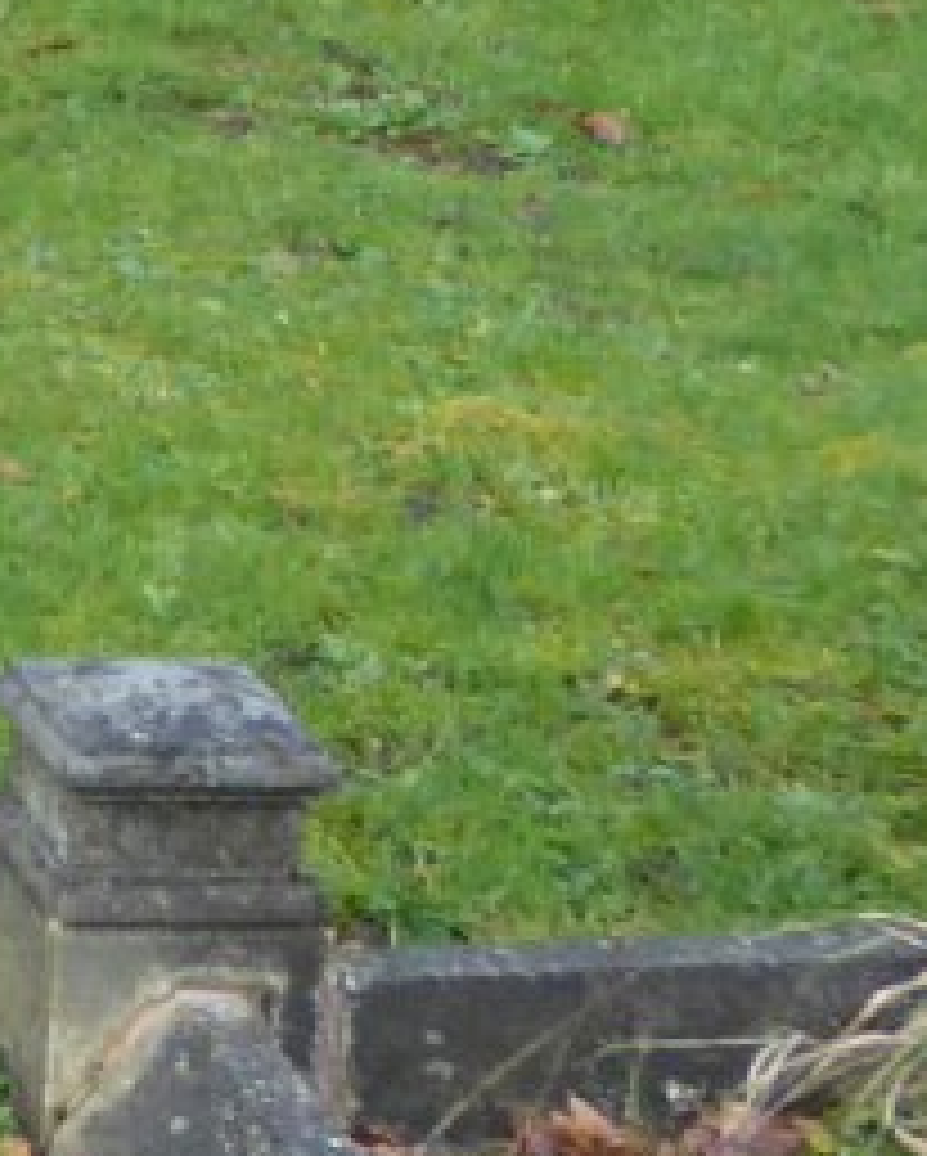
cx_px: -1552
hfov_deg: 9.3
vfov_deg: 13.1
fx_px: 4864
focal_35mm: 142
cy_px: -297
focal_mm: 4.3
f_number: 3.3
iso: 200
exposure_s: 1/160
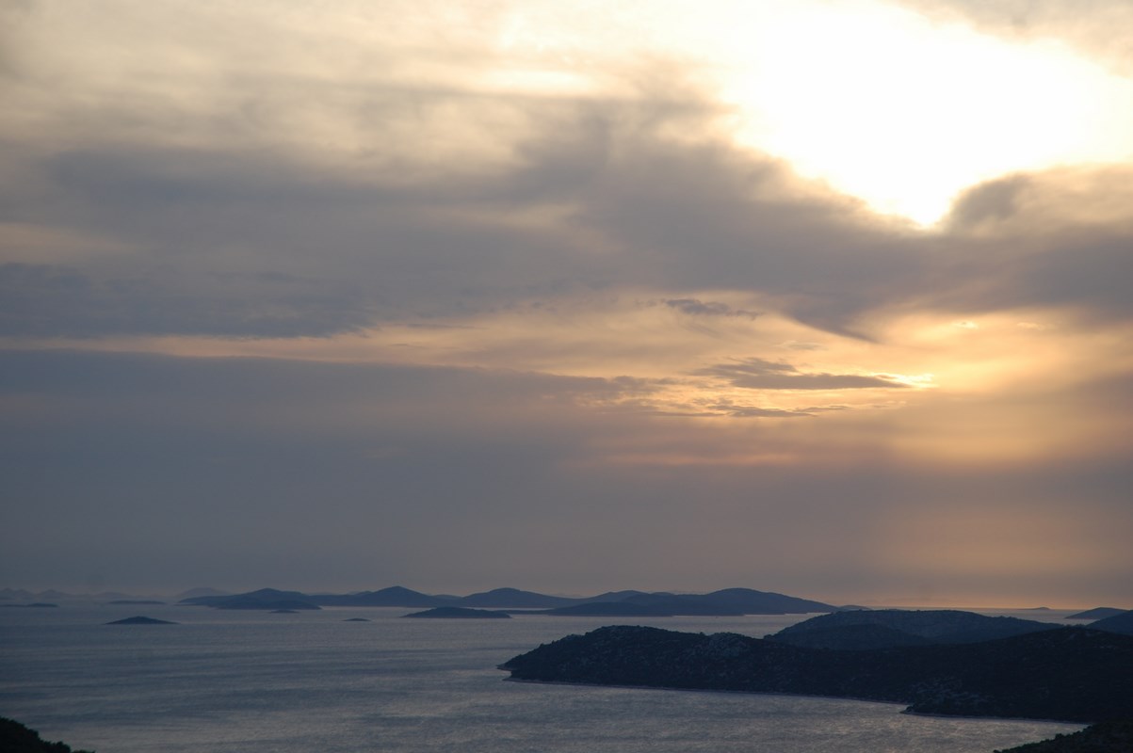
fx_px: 3302
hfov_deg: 19.5
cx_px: 566
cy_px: 376
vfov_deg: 13.0
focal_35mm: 105
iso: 200
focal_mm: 70
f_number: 5.6
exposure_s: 1/500
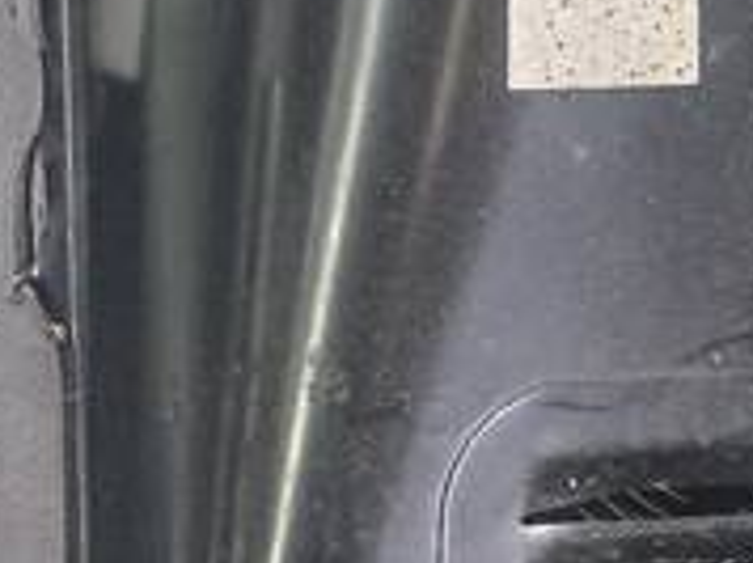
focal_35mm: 144
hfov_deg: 11.4
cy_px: -135
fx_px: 3128
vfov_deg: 10.1
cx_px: 1798
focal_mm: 4.6
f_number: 1.8
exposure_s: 1/50
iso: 200
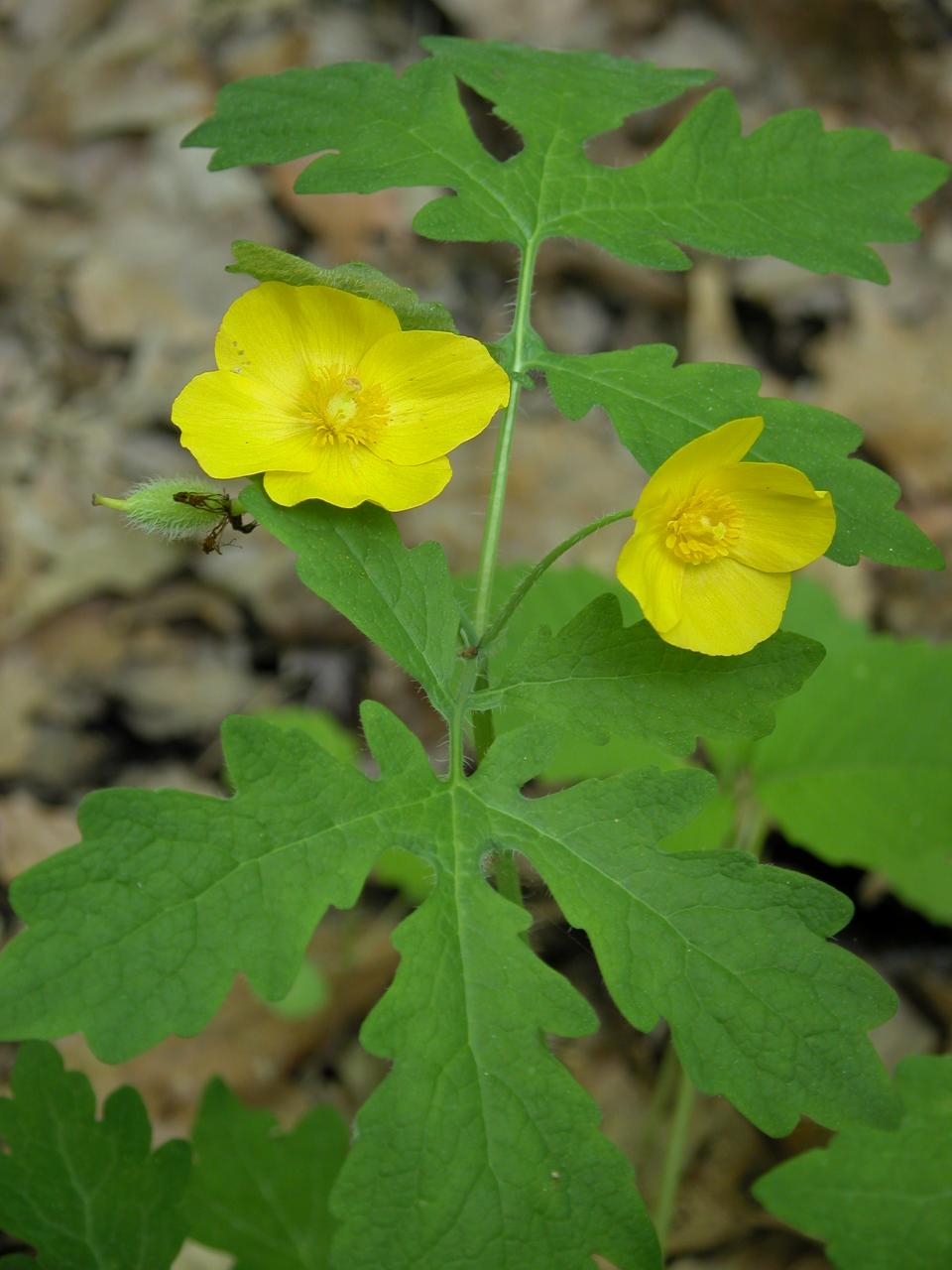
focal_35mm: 148
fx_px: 5427
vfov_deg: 13.3
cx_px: 476
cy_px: 635
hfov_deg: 10.0
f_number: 3.9
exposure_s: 1/27.1
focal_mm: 37.7
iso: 100
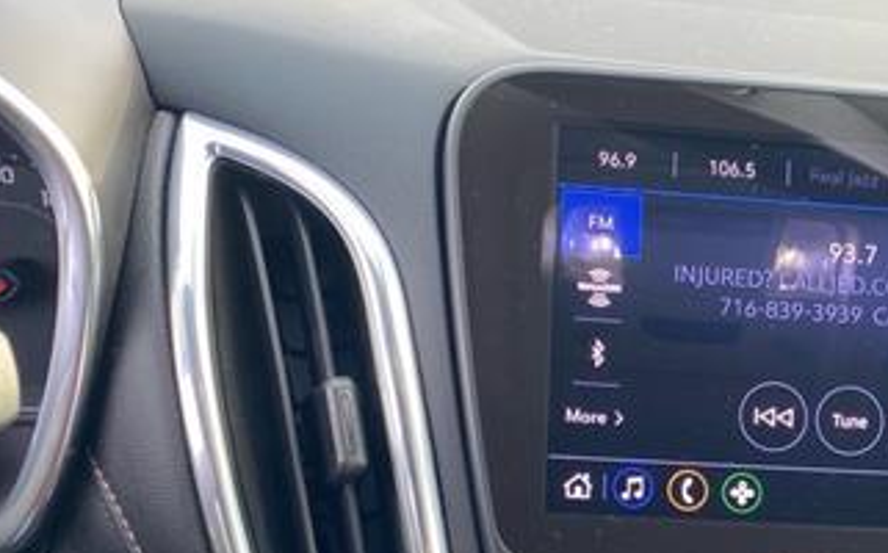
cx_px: 725
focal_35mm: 55
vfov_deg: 22.5
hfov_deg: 35.6
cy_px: 572
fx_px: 1330
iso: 125
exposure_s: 1/121
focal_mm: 4.25
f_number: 1.8
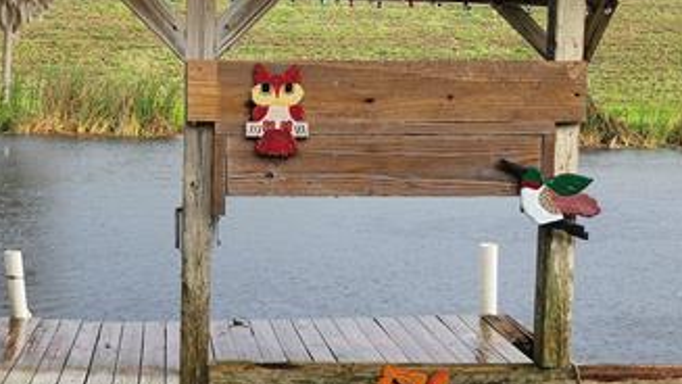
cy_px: 223
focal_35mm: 64
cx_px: 221
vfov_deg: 18.8
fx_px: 1157
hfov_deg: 32.5
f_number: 1.8
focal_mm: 5
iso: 50
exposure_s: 1/466
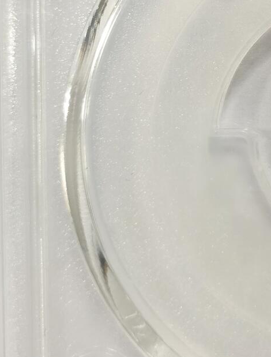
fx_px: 1626
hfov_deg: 9.3
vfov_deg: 12.4
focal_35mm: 157
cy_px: -2
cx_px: 369
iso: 100
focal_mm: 5.56
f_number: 16
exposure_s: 1/100
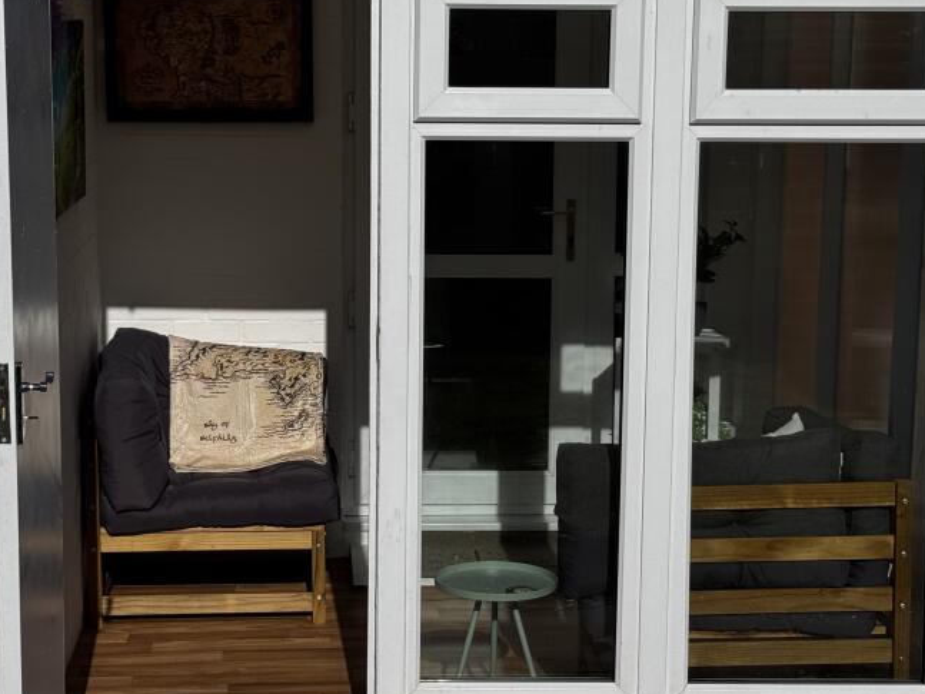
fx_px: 2030
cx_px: 417
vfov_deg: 19.4
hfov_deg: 25.7
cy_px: 348
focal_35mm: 76
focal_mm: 6.76
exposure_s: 1/15385
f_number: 1.78
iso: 64
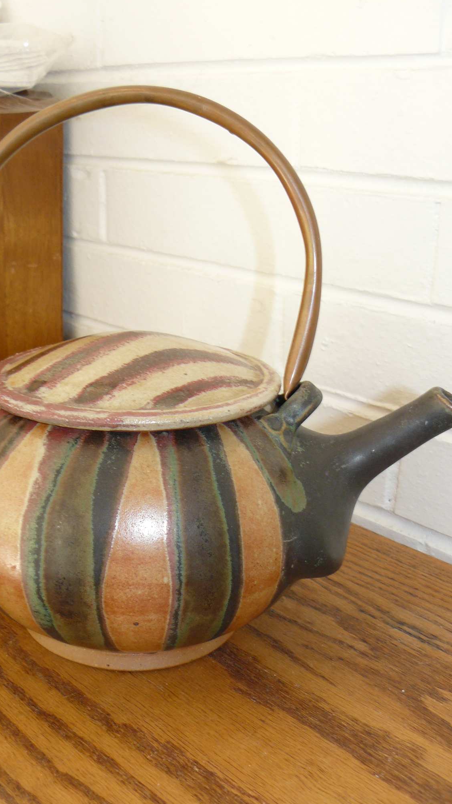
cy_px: 406
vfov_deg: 50.5
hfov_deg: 29.6
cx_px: 170
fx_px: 852
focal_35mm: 40
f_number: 2.8
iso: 100
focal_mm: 6
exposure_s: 1/25
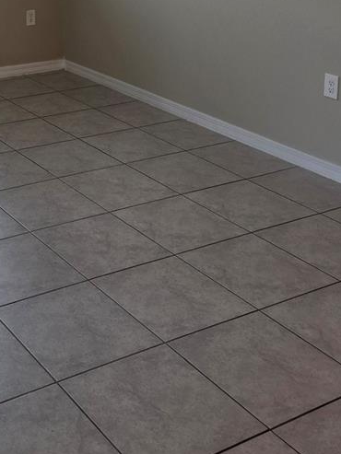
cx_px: -35
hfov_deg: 24.4
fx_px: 735
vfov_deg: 31.1
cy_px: -29
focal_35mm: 56
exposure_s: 1/120
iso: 25
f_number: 1.8
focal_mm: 5.4
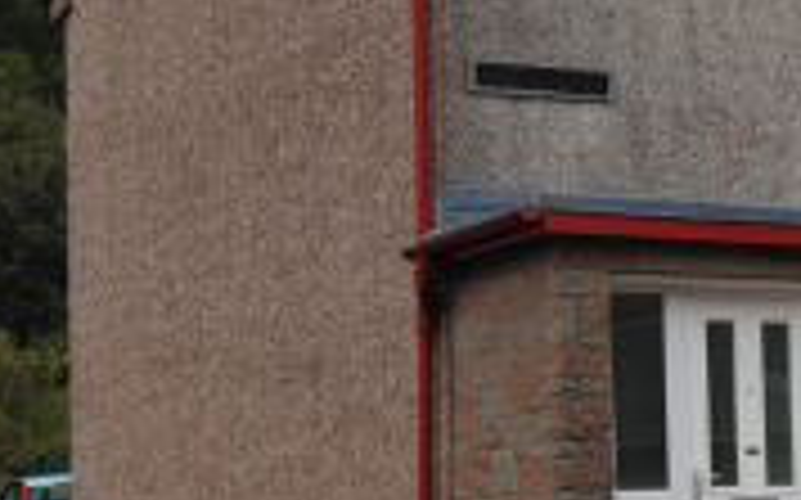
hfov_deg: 16.7
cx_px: 680
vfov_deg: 10.5
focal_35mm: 124
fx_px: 2705
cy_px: 234
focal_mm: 24
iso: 160
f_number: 5.6
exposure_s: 1/125
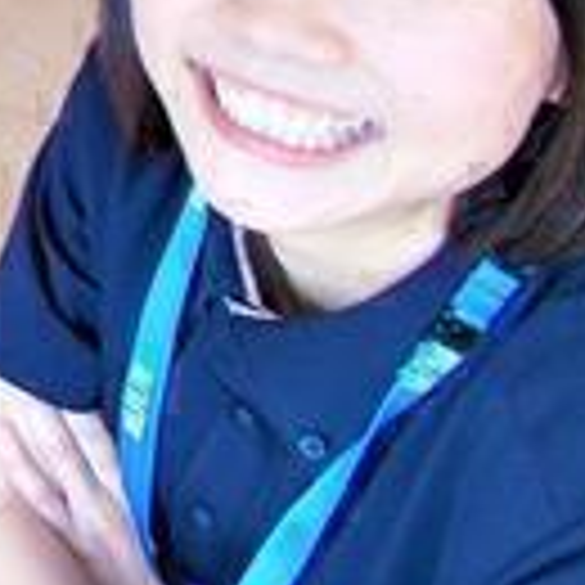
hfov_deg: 13.1
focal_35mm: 106
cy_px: -302
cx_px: -738
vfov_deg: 15.2
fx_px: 2027
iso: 80
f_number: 3.2
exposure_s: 1/40
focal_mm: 4.6
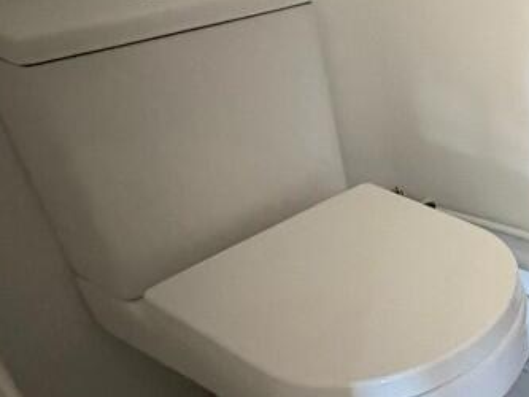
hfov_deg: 32.3
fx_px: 657
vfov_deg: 33.3
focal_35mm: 43
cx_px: 699
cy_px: 133
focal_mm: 2.22
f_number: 2.2
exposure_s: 1/40
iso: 1000
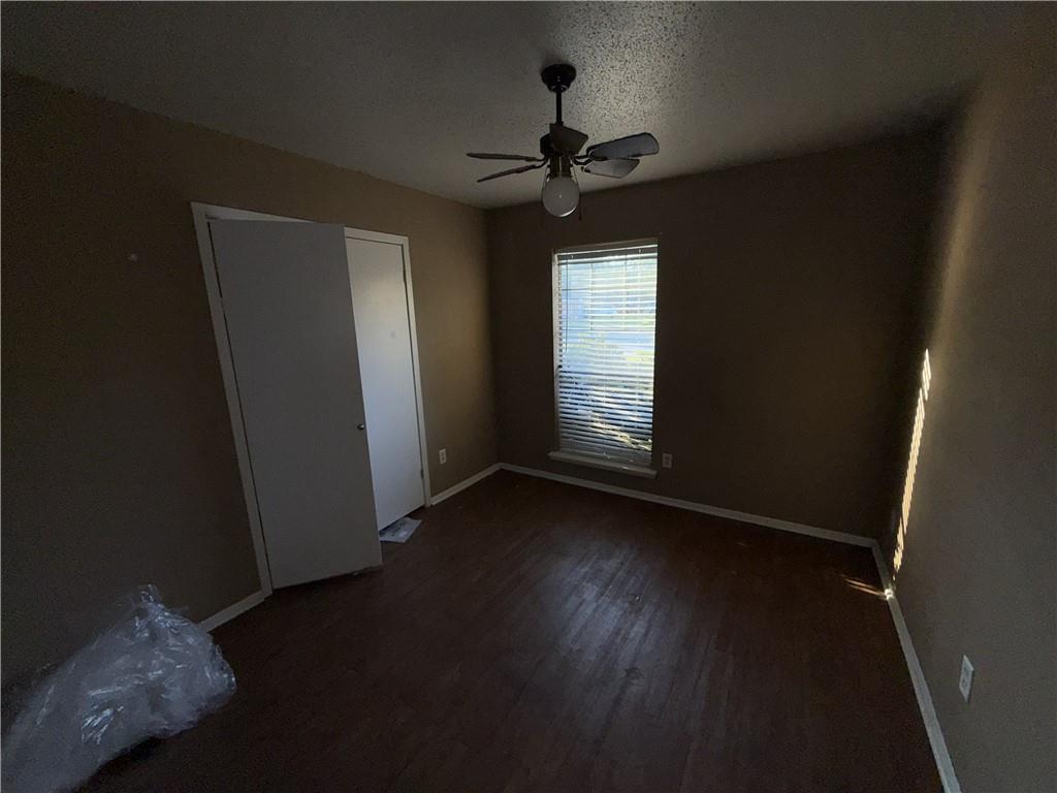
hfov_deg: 102.1
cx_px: 528
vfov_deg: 85.7
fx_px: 427
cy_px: 396
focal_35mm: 14
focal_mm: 2.22
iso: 25
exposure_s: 1/122
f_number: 2.2
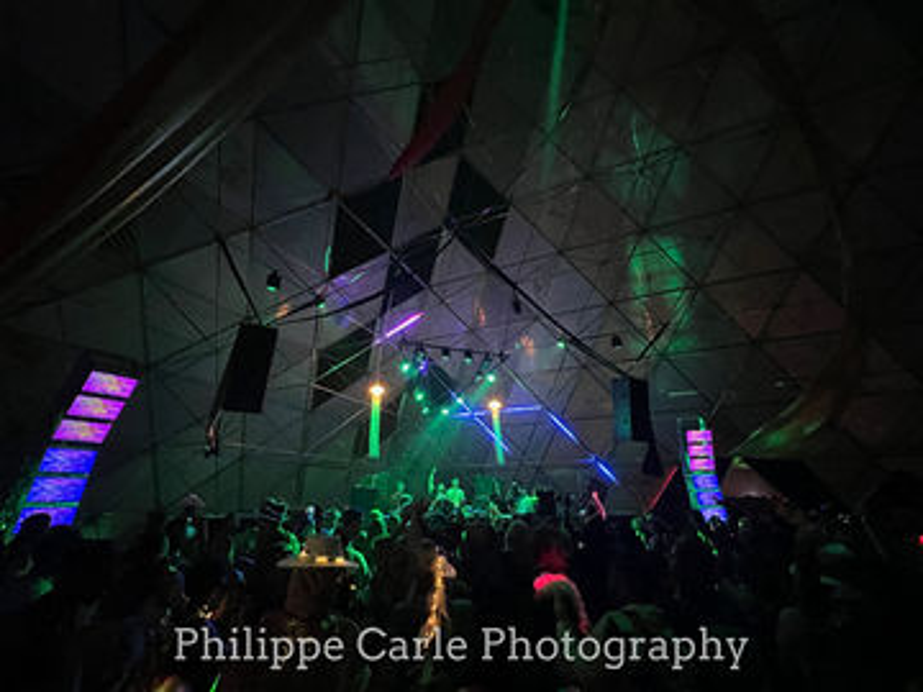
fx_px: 347
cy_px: 346
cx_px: 462
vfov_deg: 89.9
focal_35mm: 13
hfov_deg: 106.2
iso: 1250
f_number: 1.8
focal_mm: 1.57
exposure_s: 1/29
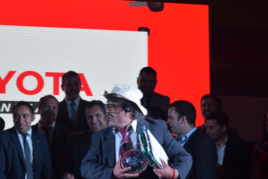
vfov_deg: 13.3
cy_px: 85
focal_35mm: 103
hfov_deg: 19.8
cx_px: 128
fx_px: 767
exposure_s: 1/80
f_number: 5.6
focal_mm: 50
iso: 400
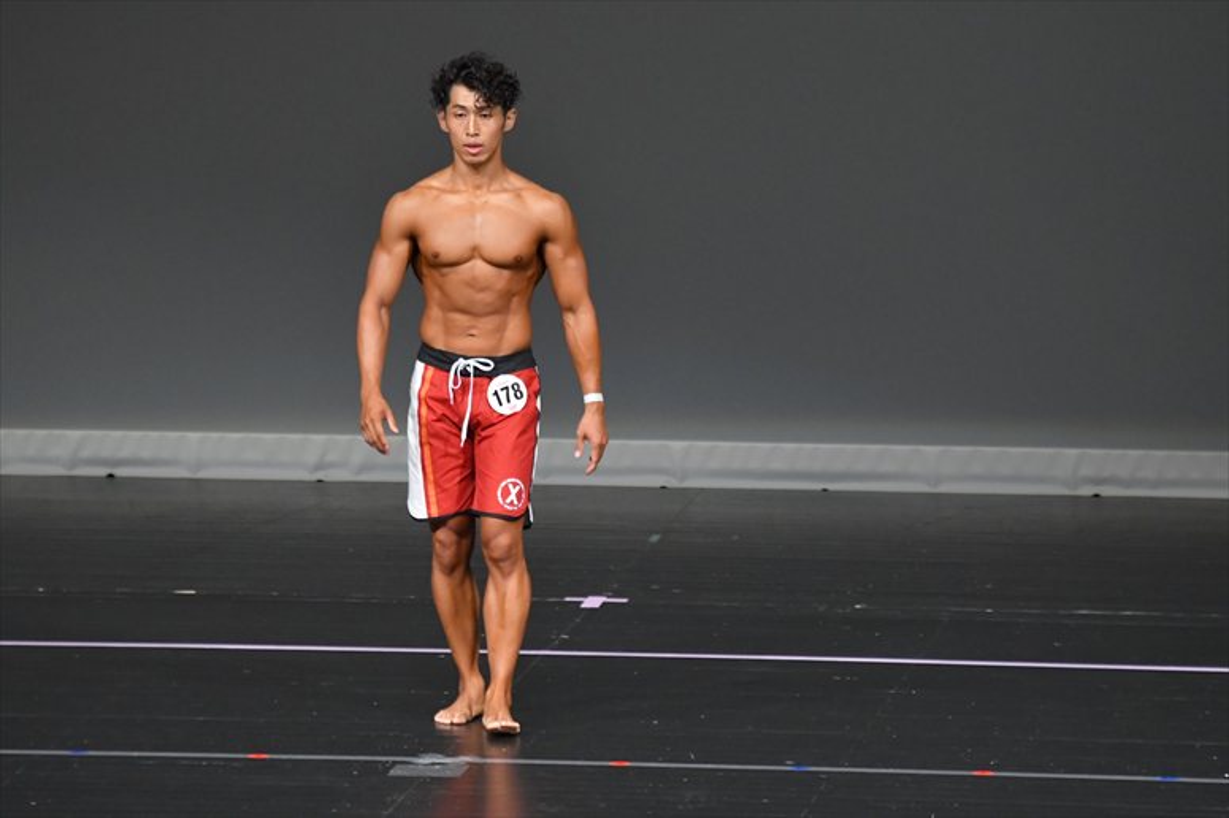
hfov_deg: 6.0
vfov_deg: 4.0
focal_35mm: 345
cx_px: 614
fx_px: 11772
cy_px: 409
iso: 4000
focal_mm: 230
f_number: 5.6
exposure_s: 1/400
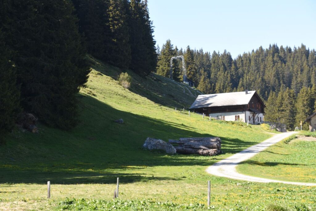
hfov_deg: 17.5
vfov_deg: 11.7
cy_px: 106
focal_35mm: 117
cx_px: 158
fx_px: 1027
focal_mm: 78
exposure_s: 1/125
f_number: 8
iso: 140
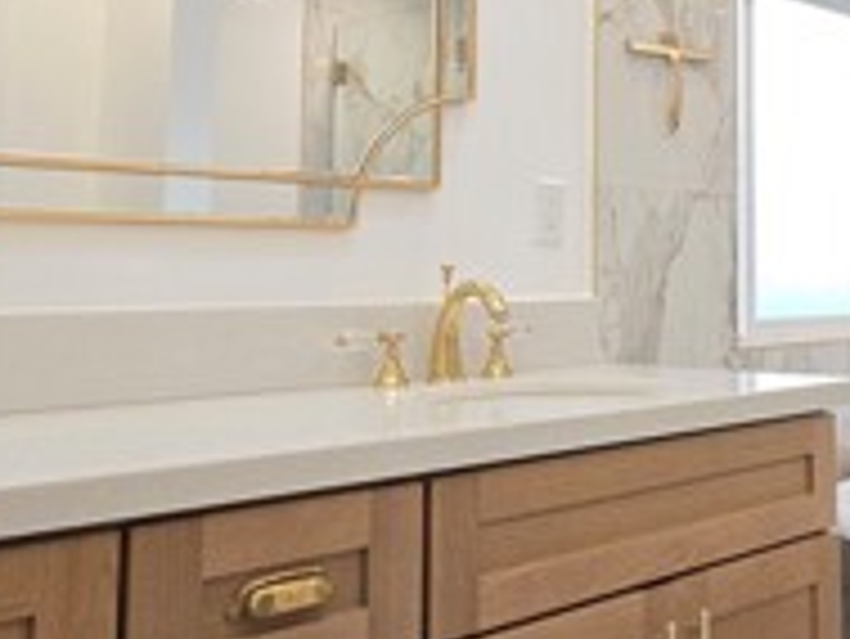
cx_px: 729
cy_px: 189
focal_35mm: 44
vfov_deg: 32.5
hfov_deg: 40.4
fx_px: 1081
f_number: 2.2
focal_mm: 2.2
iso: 80
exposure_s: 1/60
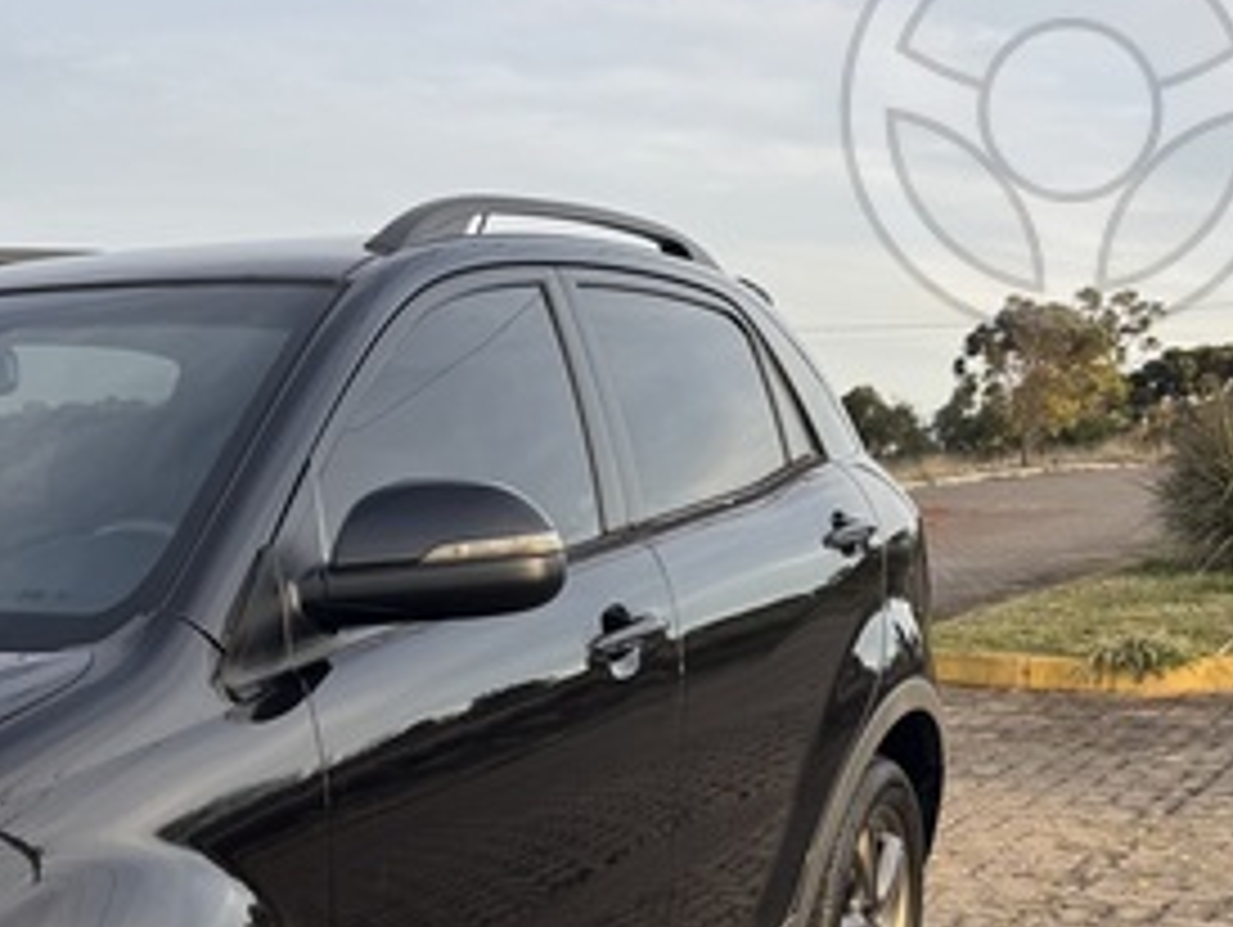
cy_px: 868
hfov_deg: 31.3
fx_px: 1996
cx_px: -50
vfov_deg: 25.2
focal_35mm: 56
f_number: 1.78
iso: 80
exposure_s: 1/723
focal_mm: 6.76
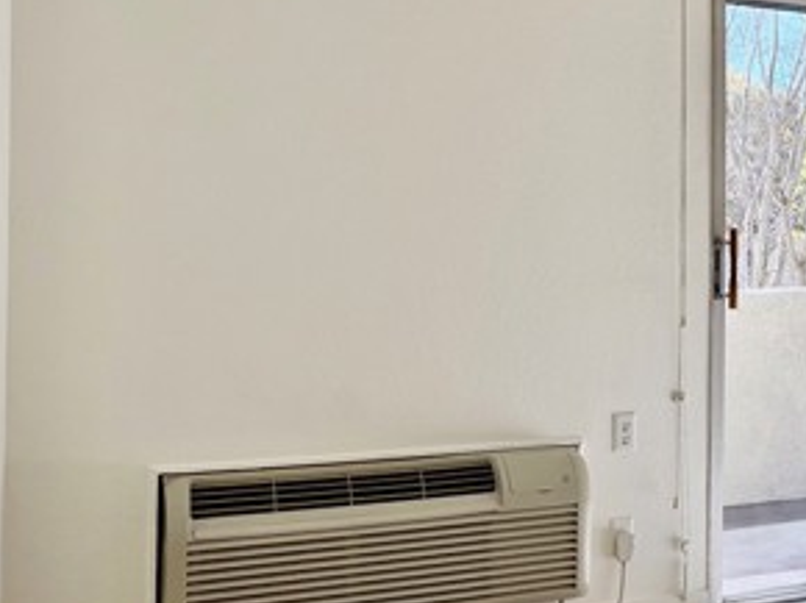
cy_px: 242
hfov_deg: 32.8
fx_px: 1233
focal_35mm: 53
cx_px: 834
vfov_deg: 27.4
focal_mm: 6.76
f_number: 1.78
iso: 100
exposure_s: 1/1032
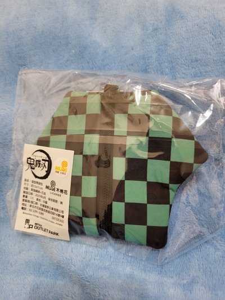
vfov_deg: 67.3
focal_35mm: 26
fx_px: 225
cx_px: 112
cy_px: 150
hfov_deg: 53.1
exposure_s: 1/40
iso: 400
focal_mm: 5.4
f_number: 1.8
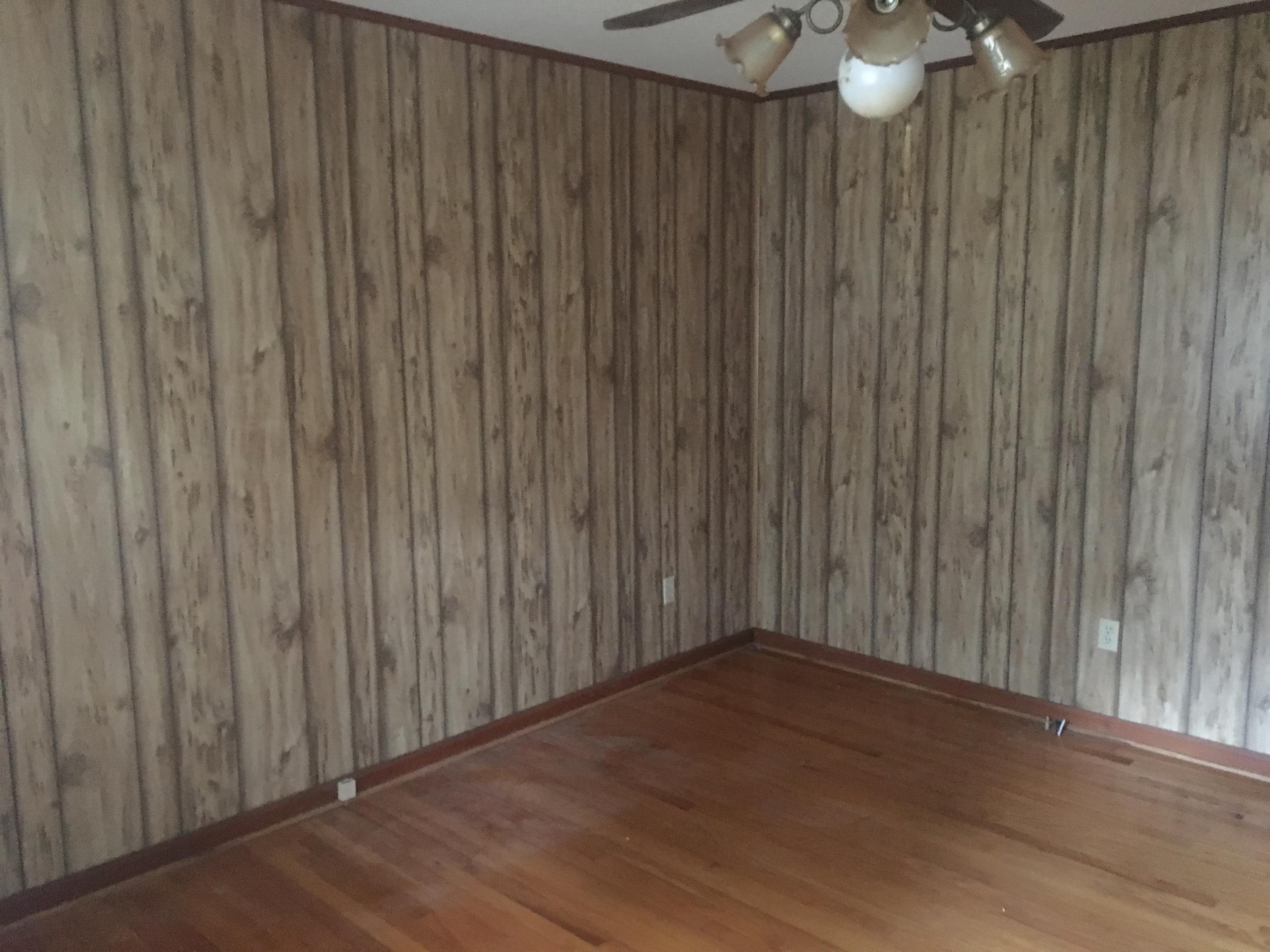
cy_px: 476
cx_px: 635
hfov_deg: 61.7
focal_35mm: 29
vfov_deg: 48.2
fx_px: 1064
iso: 500
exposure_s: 1/15
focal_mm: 4.15
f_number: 2.2
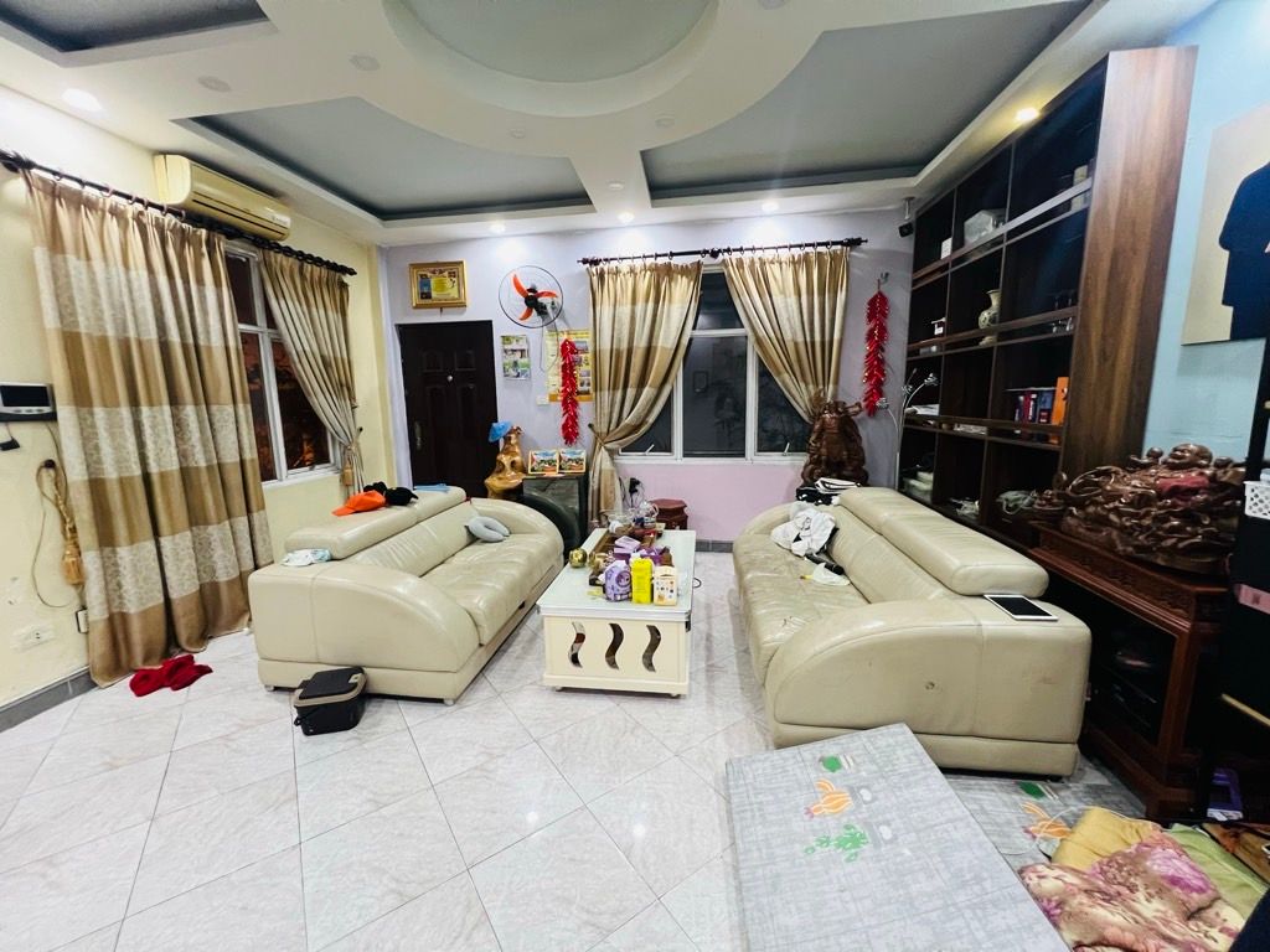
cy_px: 476
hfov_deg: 106.2
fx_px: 477
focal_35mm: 13
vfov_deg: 89.9
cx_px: 635
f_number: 1.8
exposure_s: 1/50
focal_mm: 1.57
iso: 400
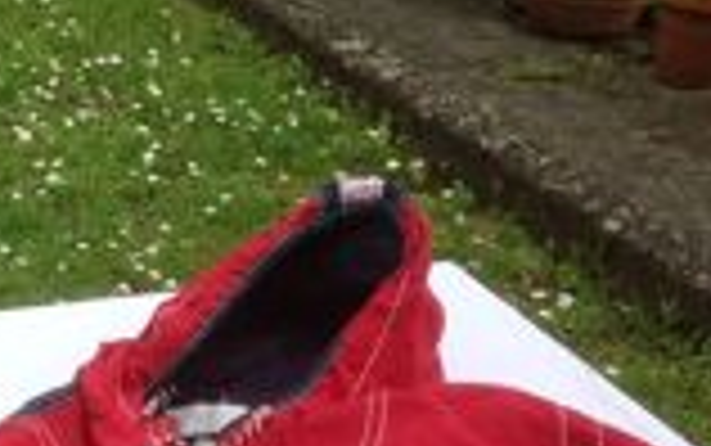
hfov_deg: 17.9
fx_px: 2055
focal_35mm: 106
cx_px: -288
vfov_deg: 12.0
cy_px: 577
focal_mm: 4.12
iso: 50
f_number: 2.4
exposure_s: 1/713
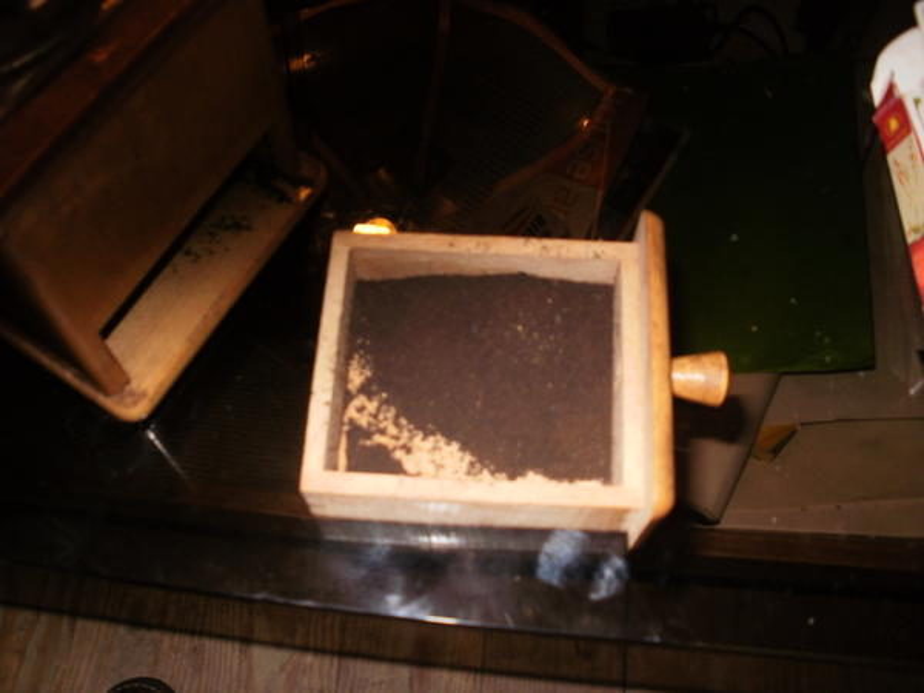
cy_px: 346
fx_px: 961
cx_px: 462
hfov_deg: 51.4
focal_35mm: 36
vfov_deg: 39.7
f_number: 3.5
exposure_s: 1/30
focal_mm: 6.3
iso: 125
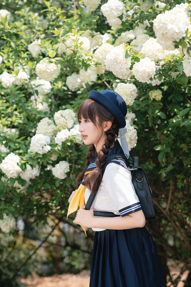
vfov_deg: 28.8
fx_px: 557
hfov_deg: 19.5
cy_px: 144
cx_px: 96
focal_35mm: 70
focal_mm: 70
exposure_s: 1/800
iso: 100
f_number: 2.8
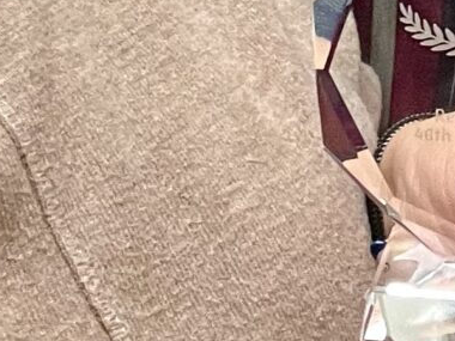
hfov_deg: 12.7
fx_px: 2037
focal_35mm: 155
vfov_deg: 8.2
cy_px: -664
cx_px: 368
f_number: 2.2
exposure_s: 1/60
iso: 125
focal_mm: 2.71
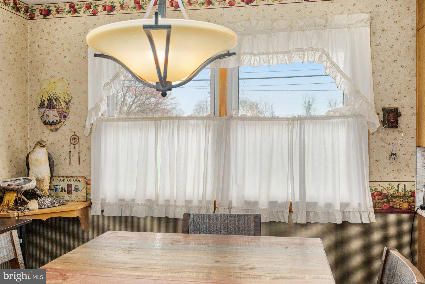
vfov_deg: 37.8
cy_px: 142
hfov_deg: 54.4
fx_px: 413
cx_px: 212
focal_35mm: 35
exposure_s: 1/25
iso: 320
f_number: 7.1
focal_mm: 35
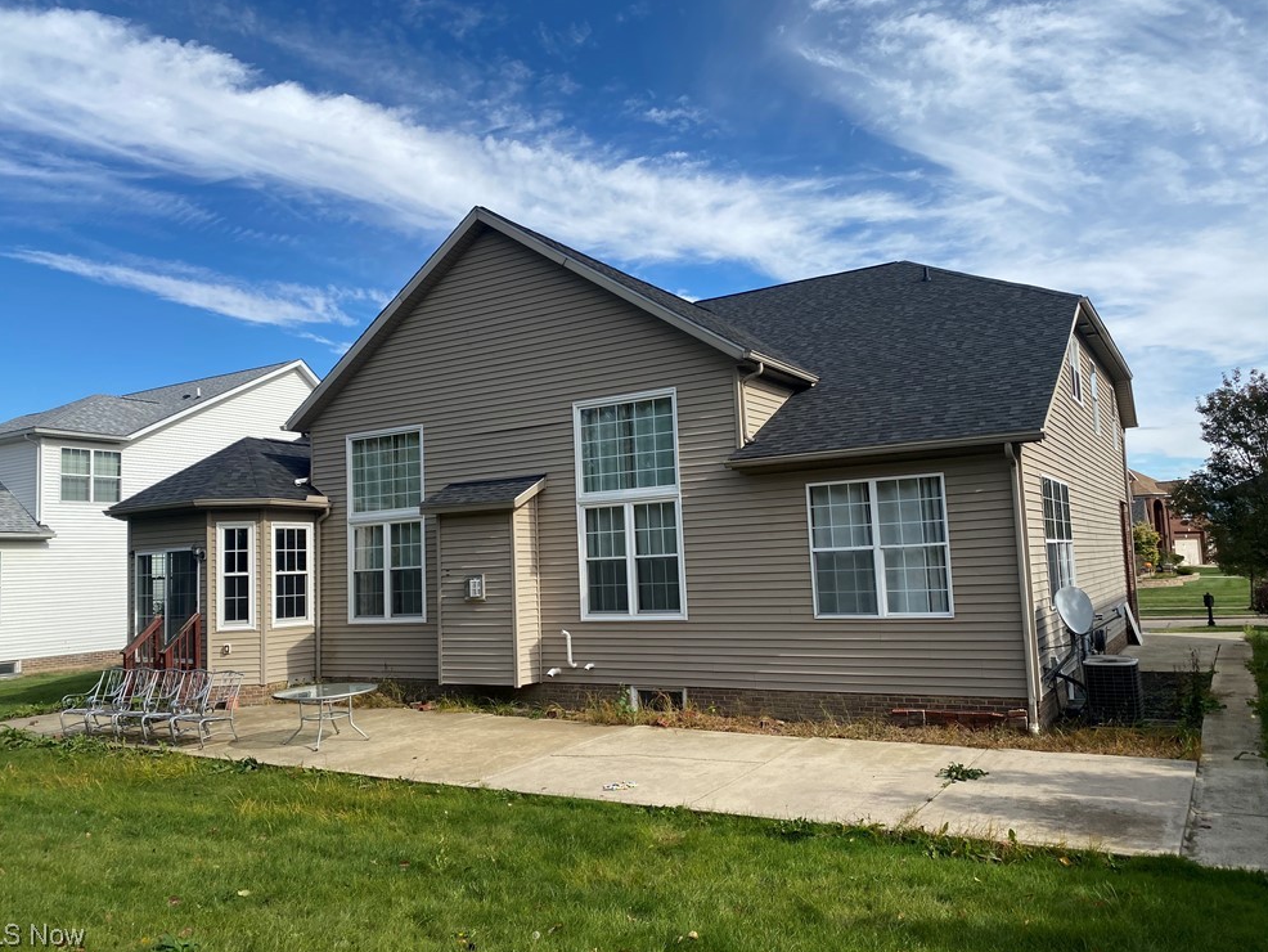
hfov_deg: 65.3
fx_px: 989
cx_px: 616
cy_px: 470
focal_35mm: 27
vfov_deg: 51.4
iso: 32
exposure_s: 1/2688
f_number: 1.8
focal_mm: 4.25
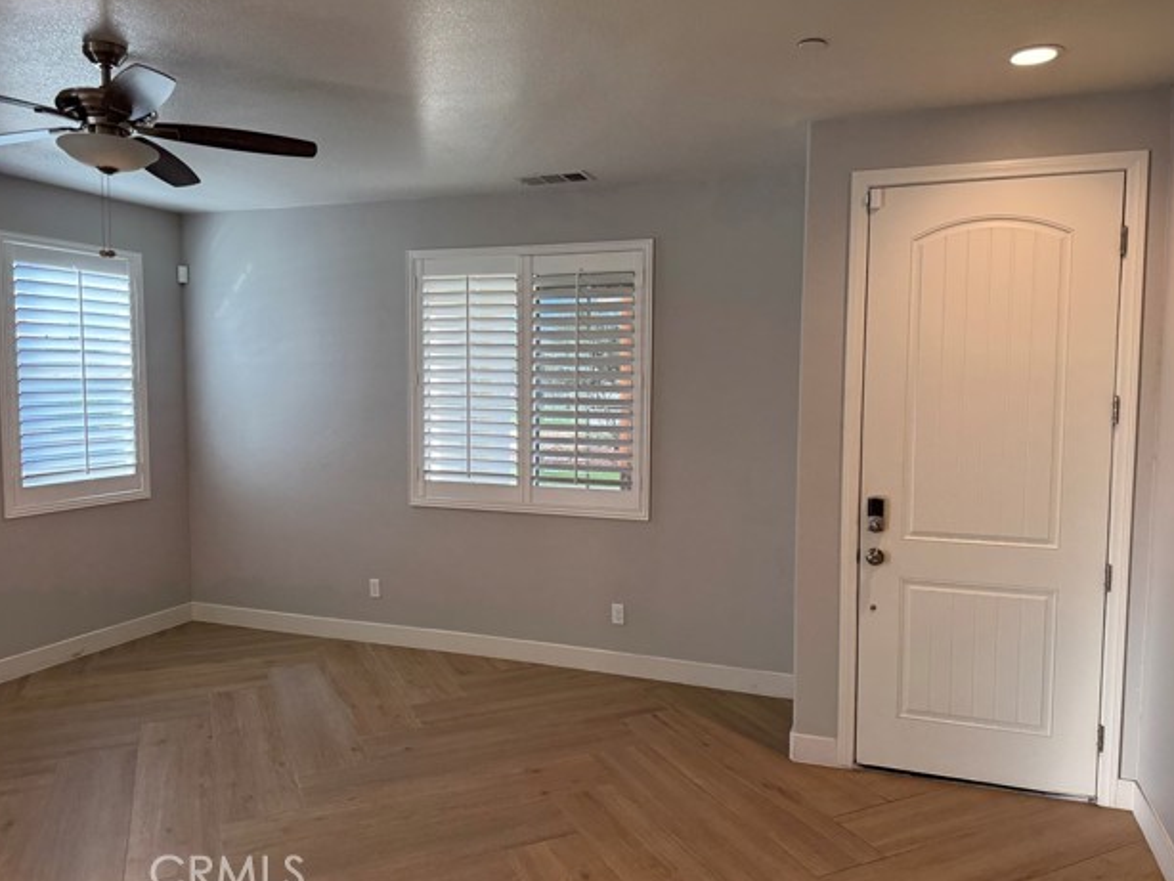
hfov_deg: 69.4
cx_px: 589
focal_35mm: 25
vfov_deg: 54.9
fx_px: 848
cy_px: 441
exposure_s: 1/131
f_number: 1.78
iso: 80
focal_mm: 6.76
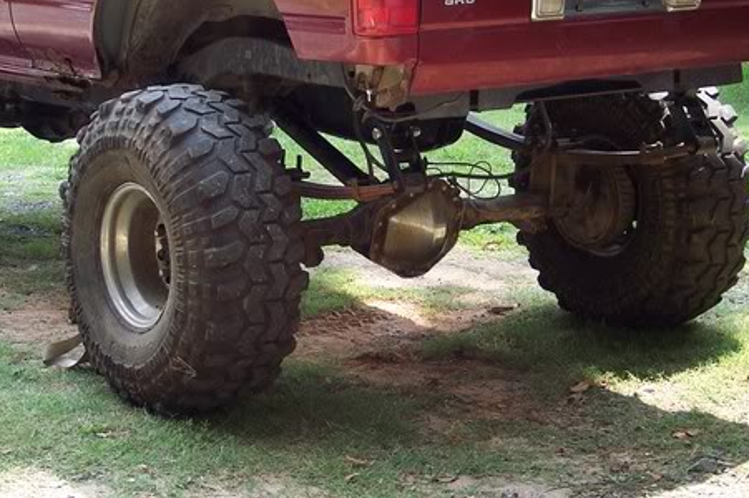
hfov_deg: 21.2
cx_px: 291
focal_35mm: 96
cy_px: 42
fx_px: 1996
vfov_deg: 14.1
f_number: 4
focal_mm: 10.7
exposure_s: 1/250
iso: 100
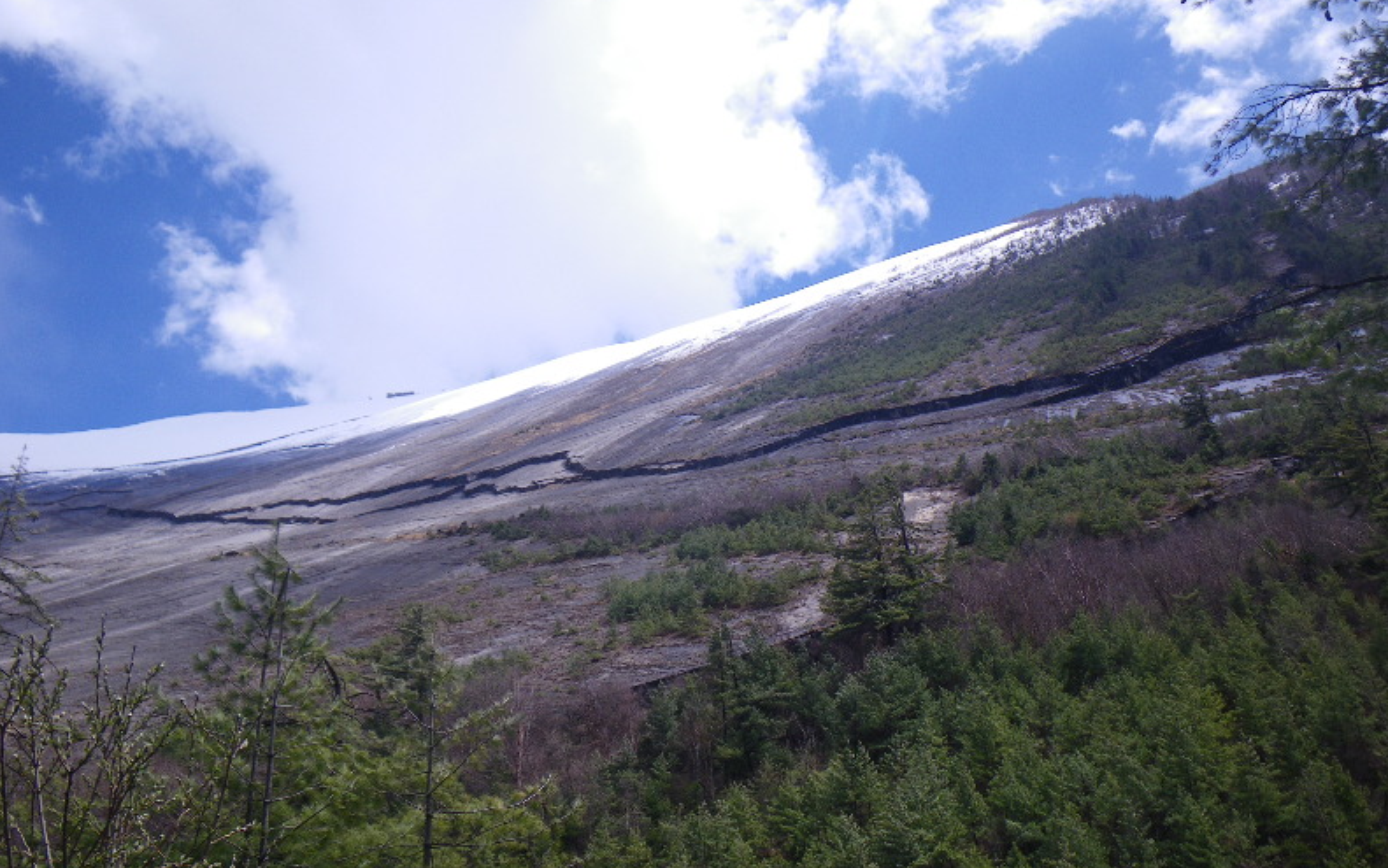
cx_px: 713
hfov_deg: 59.6
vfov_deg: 39.3
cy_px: 507
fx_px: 1211
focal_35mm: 32
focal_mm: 5
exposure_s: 1/400
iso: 50
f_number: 4.2
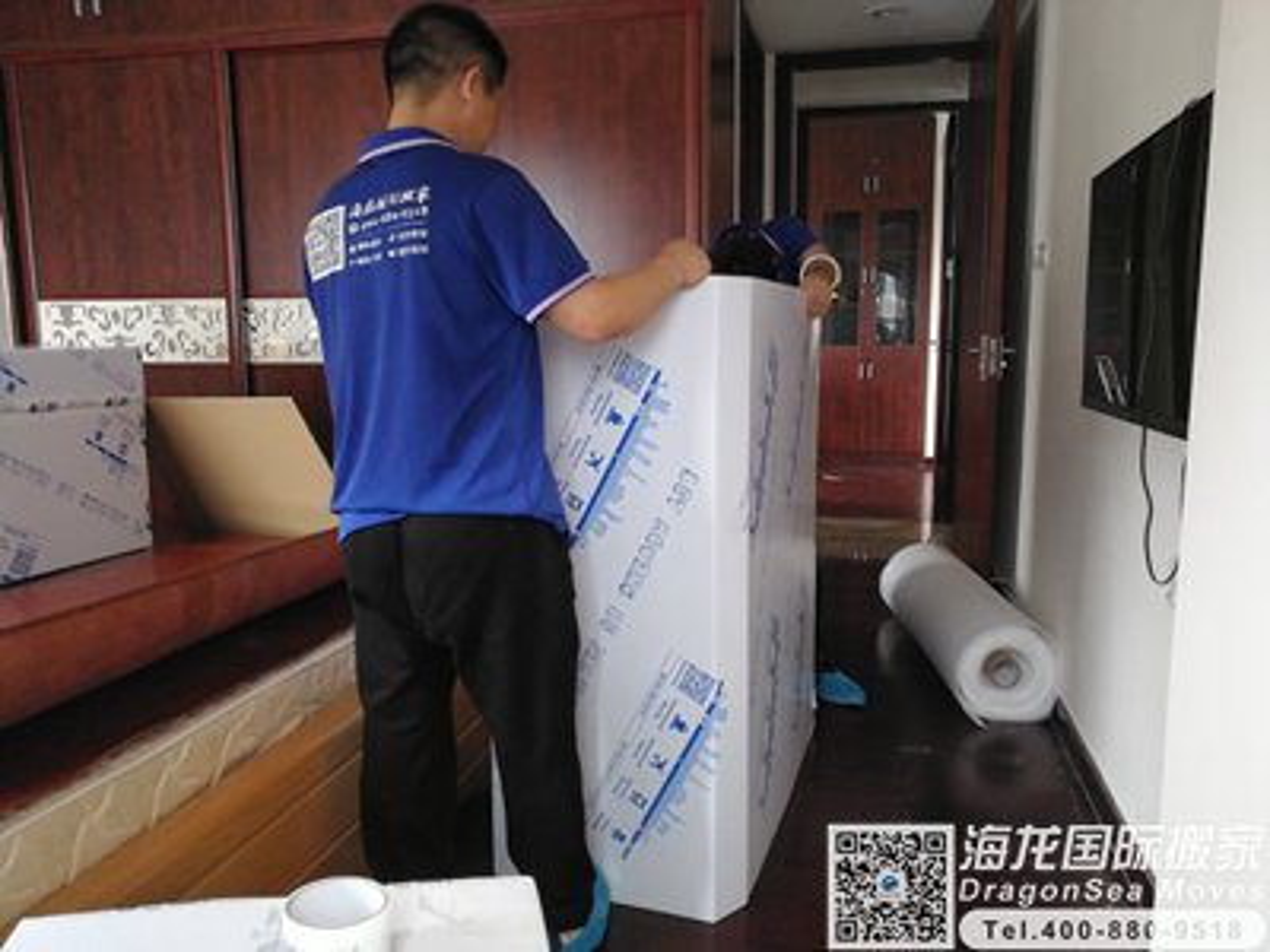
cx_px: 635
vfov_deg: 51.4
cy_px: 476
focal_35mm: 27
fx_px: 991
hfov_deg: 65.3
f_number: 2.2
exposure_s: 1/16.7
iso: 800
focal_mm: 3.84
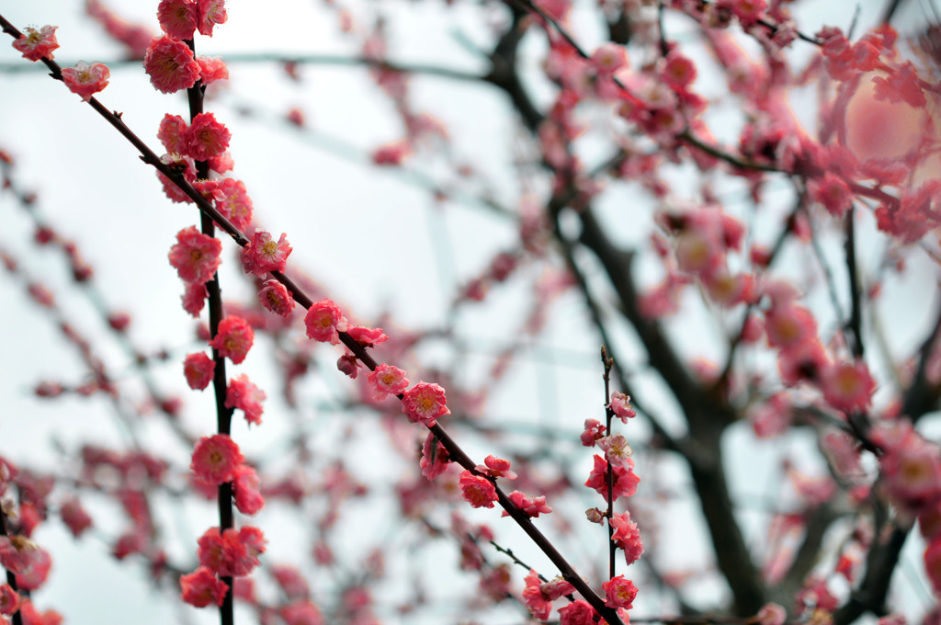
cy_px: 312
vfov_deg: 15.1
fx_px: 2349
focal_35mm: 90
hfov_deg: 22.6
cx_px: 470
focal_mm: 60
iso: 200
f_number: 2.8
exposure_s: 1/1000
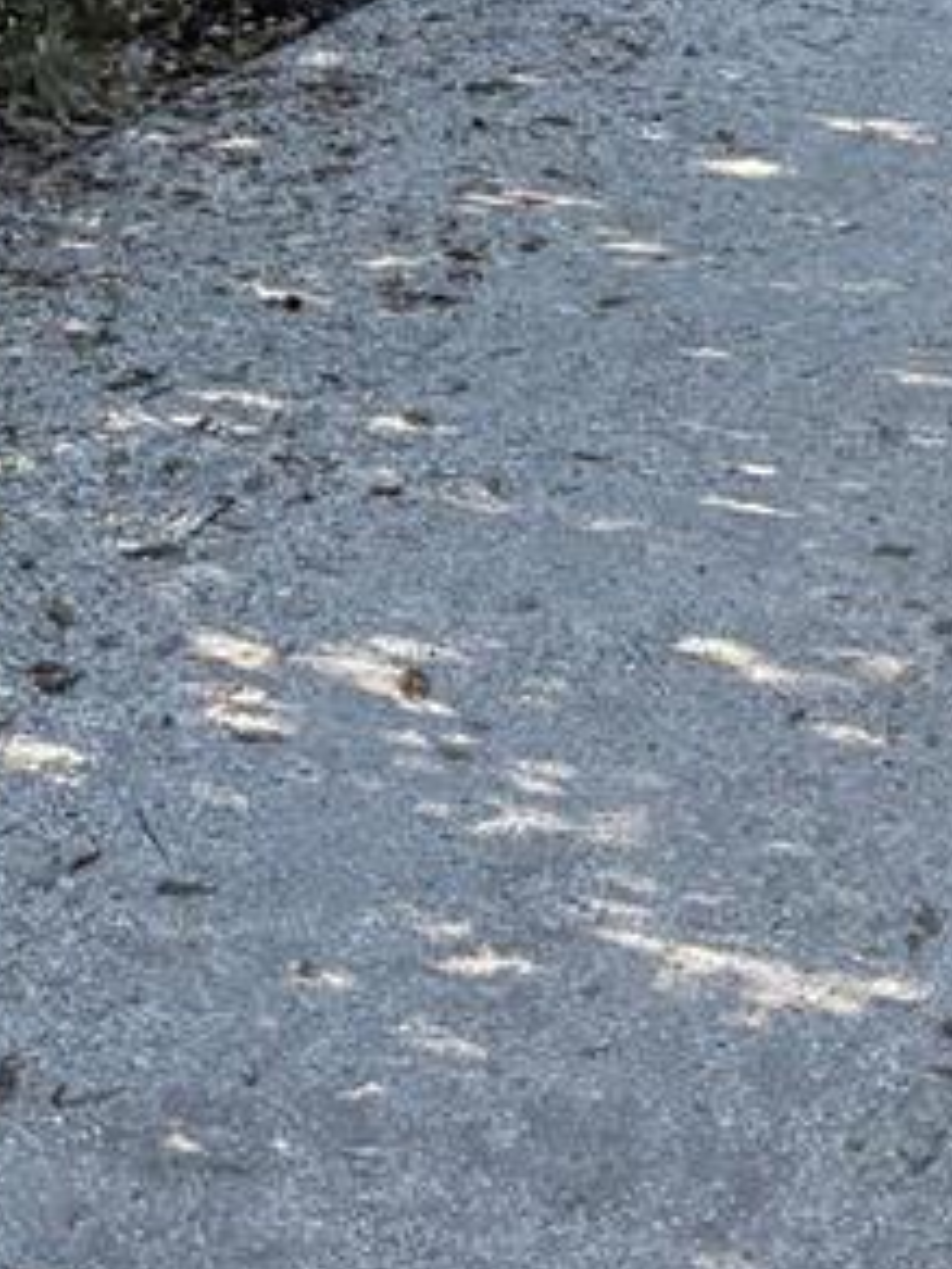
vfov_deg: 17.7
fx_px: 3924
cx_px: 500
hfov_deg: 13.8
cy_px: -135
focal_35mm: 107
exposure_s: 1/840
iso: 64
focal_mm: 5.96
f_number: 1.6
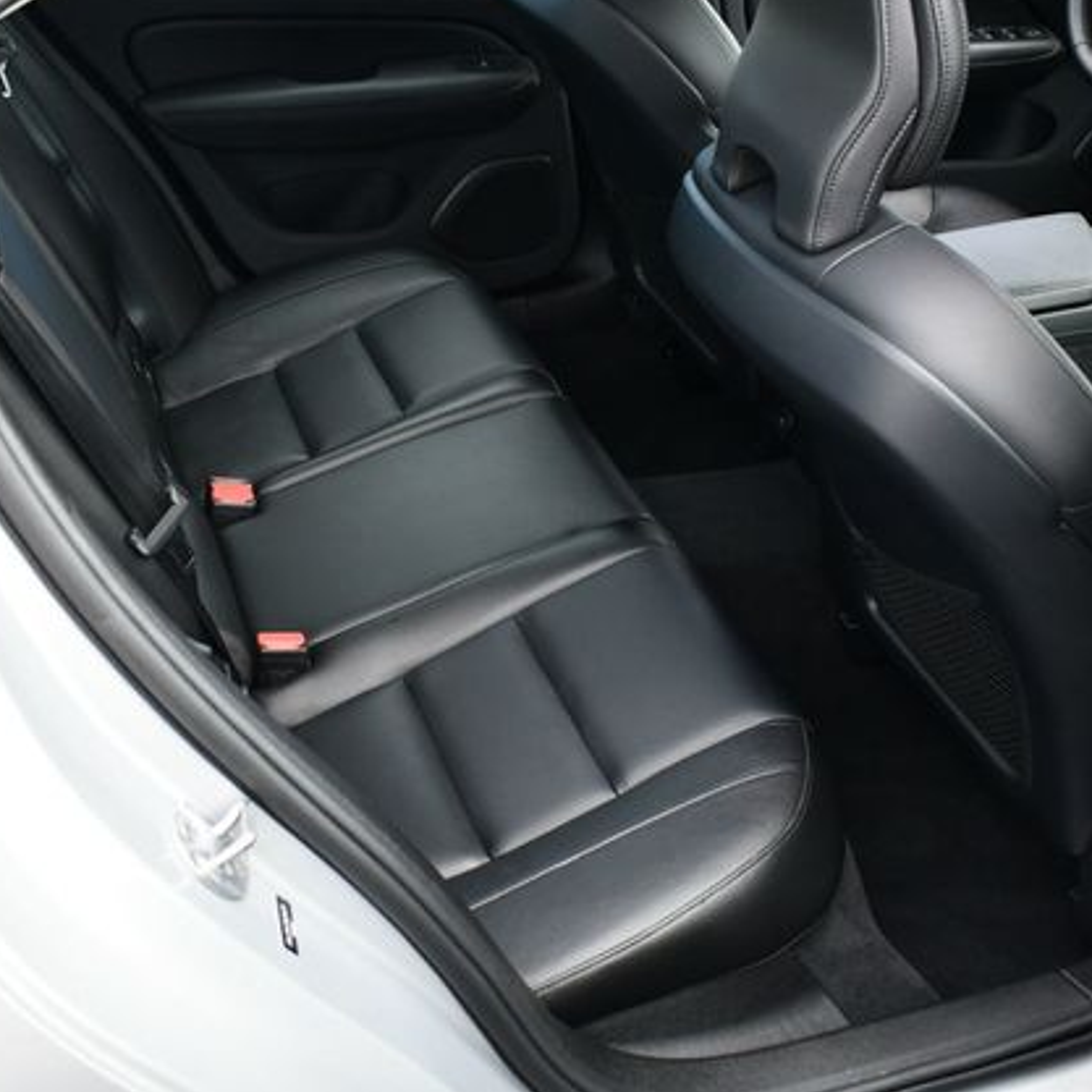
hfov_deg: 36.0
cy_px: 542
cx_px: 592
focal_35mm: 47
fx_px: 1677
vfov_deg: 36.1
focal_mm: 18
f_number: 4
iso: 400
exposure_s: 1/250
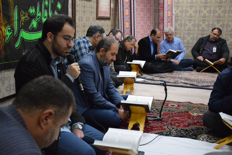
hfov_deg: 41.1
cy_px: 78
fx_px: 309
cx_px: 116
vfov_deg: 28.1
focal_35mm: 48
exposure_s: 1/125
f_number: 4
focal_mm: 32
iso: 3200
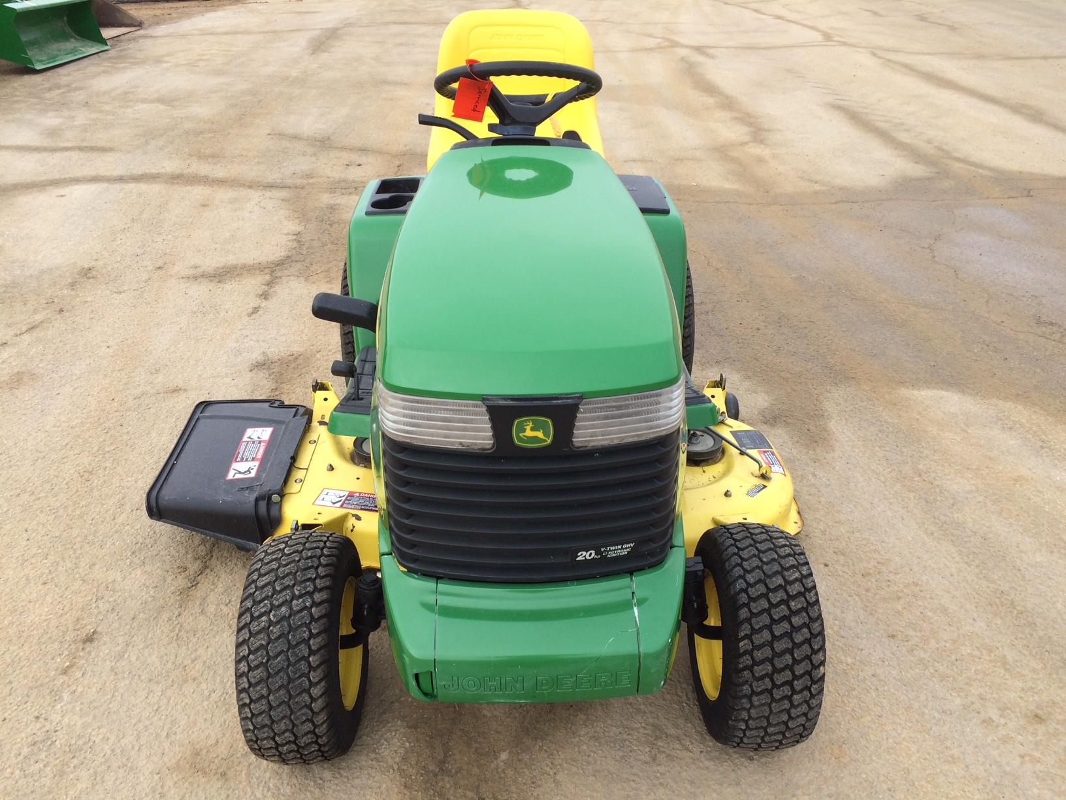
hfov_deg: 61.7
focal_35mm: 29
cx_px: 533
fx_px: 893
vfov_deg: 48.2
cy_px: 400
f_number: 2.2
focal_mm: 4.15
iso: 32
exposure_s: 1/789
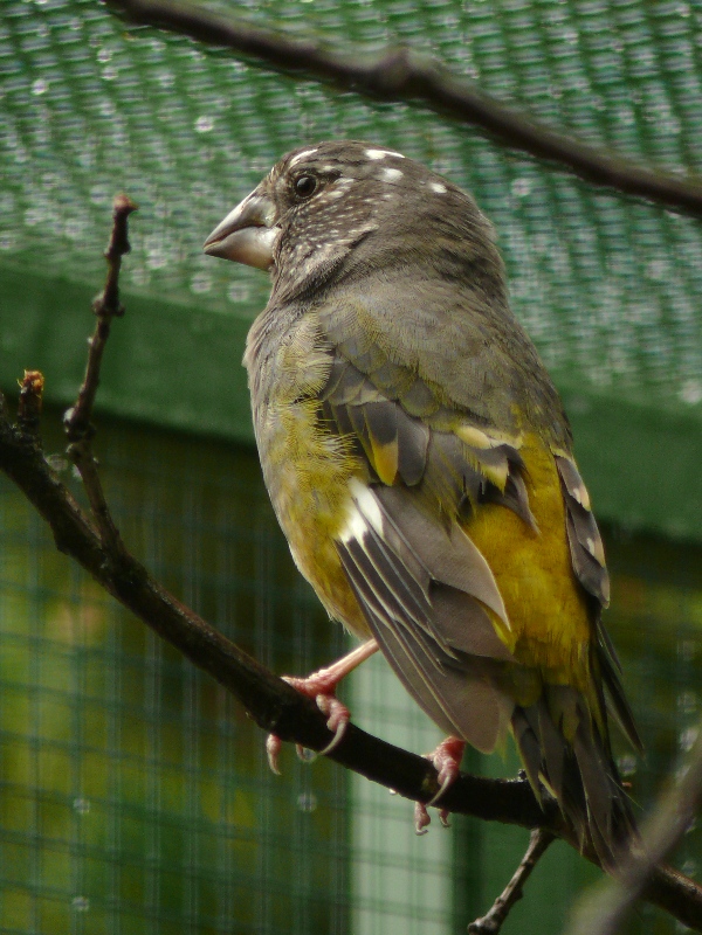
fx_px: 11357
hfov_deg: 3.5
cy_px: 468
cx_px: 351
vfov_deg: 4.7
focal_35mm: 420
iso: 100
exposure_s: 1/100
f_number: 3.7
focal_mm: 88.8
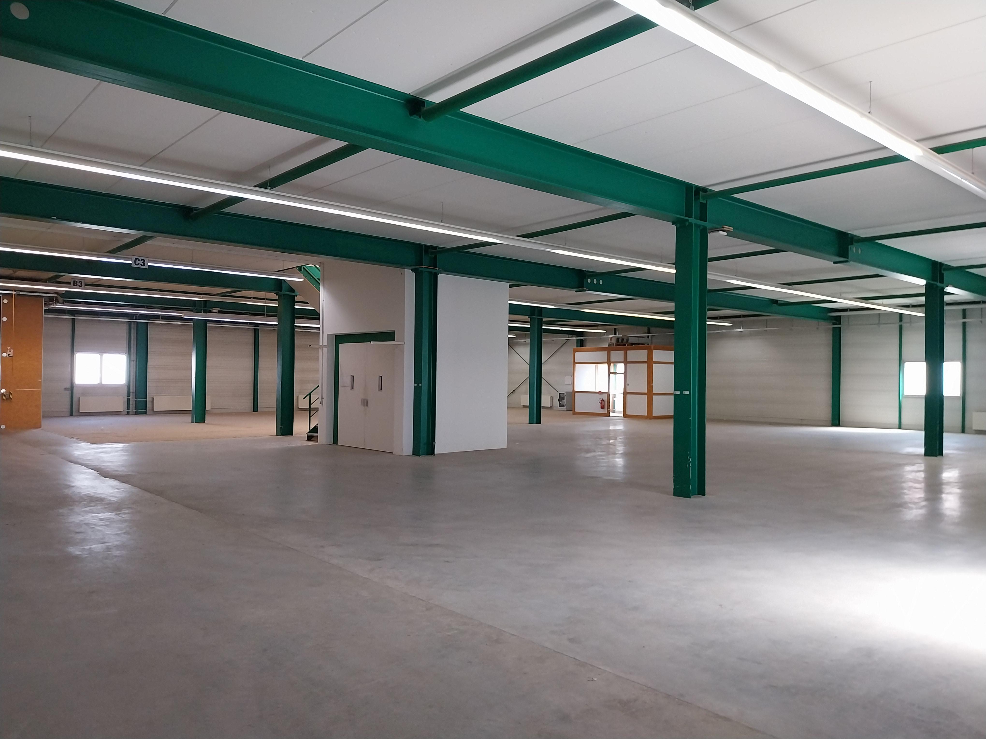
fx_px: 741
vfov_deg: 53.1
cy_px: 370
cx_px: 493
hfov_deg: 67.3
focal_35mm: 26
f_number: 1.8
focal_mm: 4
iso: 200
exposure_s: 1/50
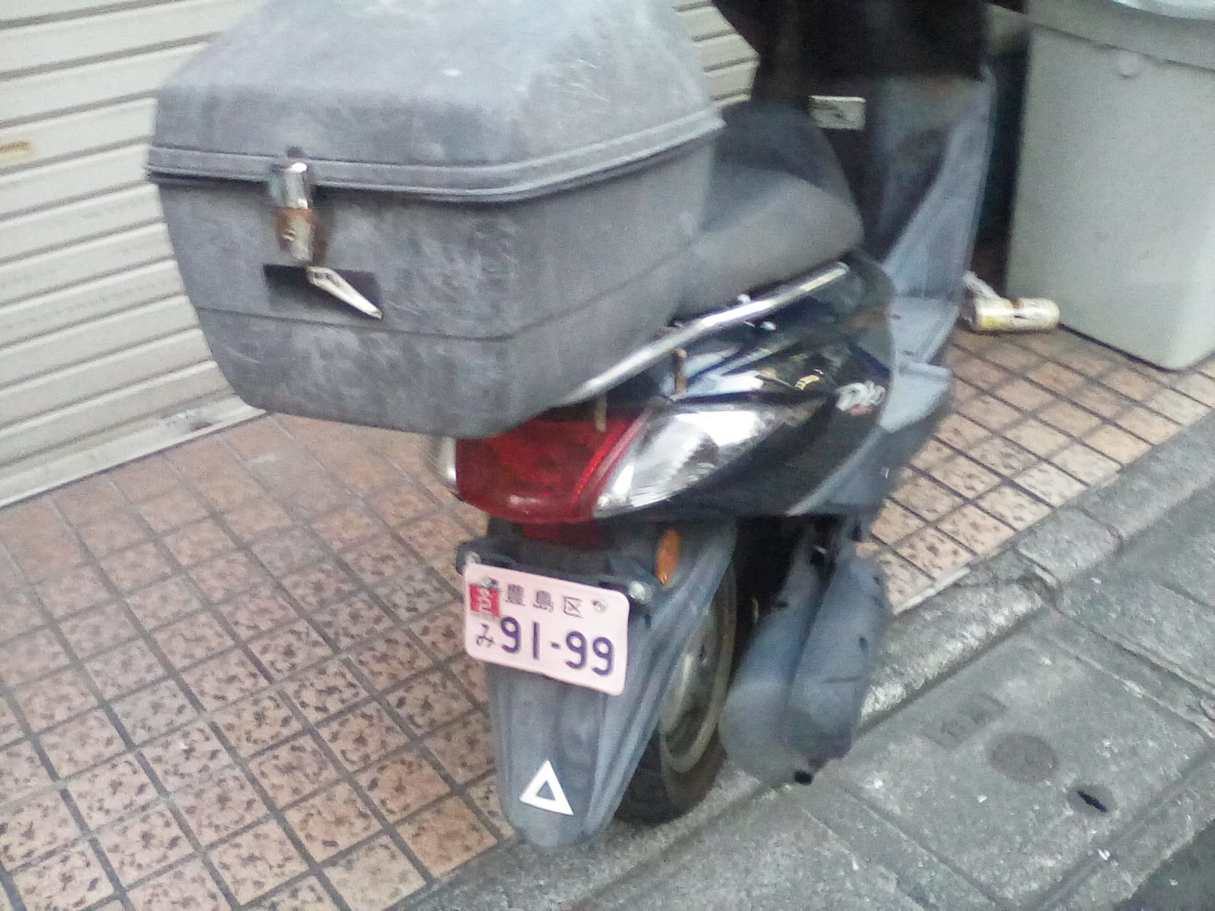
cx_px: 608
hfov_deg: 52.6
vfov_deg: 40.7
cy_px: 456
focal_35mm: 35
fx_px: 1228
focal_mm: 2.9
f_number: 2.8
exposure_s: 1/20
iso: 416
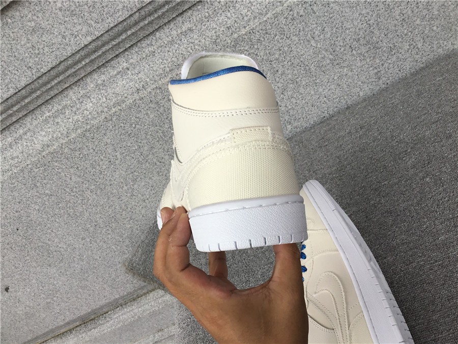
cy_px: 172
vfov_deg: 45.4
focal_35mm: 31
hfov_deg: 58.4
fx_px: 410
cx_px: 229
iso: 25
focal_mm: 3.3
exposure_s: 1/234
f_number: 2.4
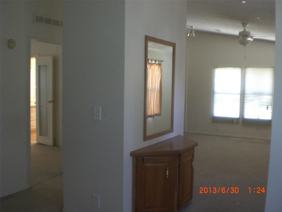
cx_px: 141
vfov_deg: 37.7
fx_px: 310
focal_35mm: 38
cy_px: 106
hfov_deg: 49.0
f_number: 3.1
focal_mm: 6.3
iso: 200
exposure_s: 1/40
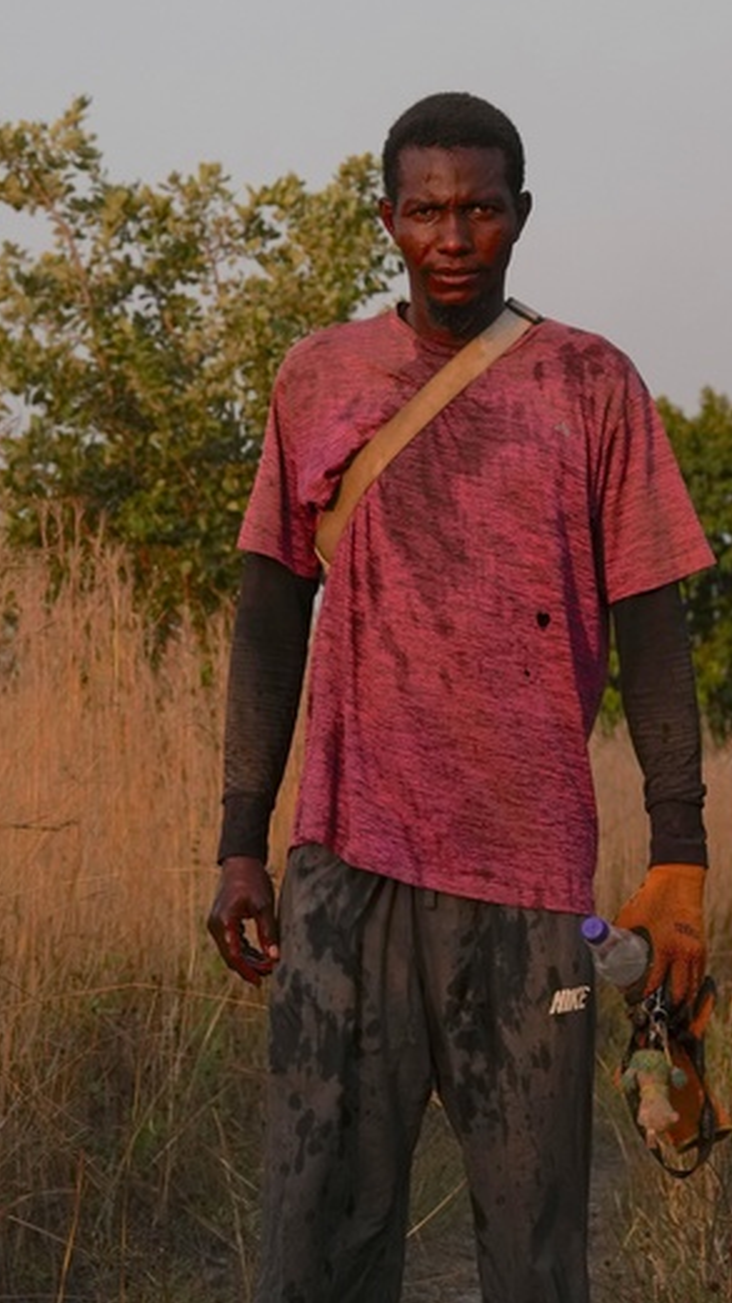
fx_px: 4977
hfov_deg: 8.4
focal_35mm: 144
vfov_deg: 14.9
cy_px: 842
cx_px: 380
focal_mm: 70
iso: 800
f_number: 8
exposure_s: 1/1250
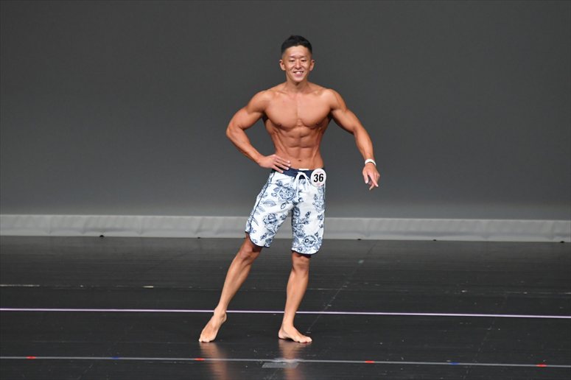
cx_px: 286
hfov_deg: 6.0
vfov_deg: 4.0
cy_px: 190
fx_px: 5469
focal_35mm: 345
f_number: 5.6
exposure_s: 1/400
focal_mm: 230
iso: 4000
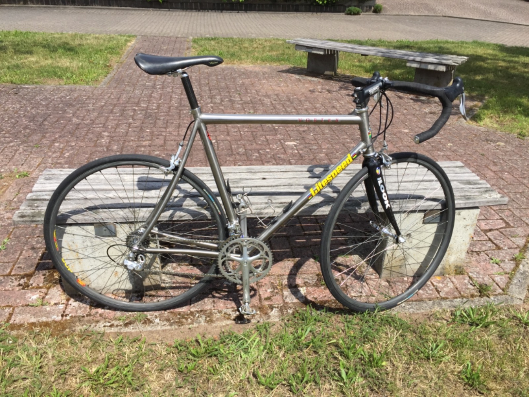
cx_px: 264
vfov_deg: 48.2
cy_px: 198
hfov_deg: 61.7
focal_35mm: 29
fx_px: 443
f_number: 2.2
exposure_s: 1/1883
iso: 32
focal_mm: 4.15
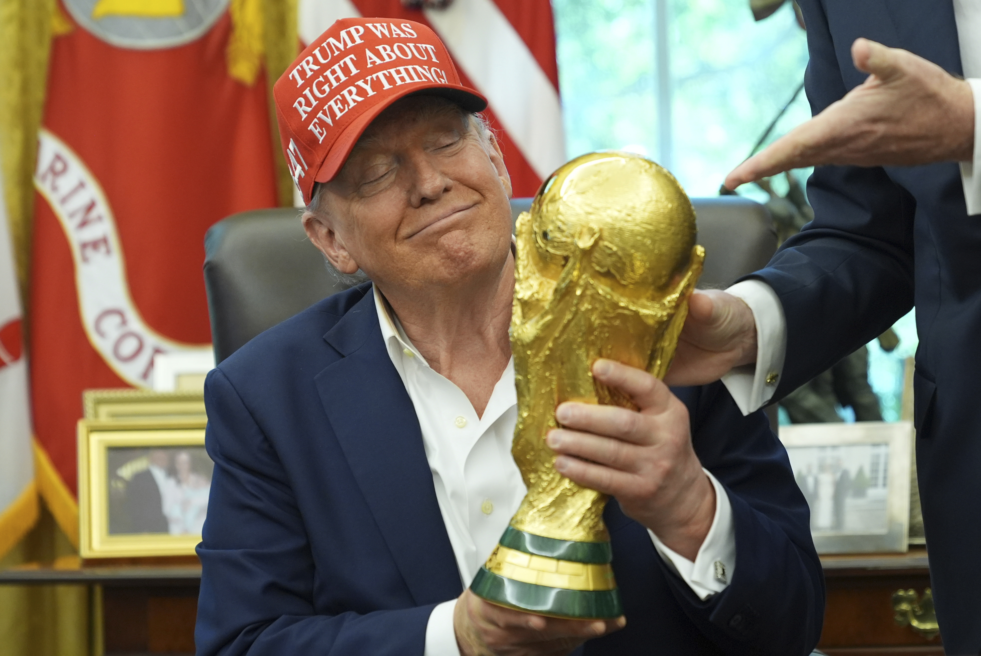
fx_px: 2864
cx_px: 490
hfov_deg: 19.4
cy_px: 328
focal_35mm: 105
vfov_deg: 13.1
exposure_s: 1/320
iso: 2000
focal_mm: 70
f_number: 3.2
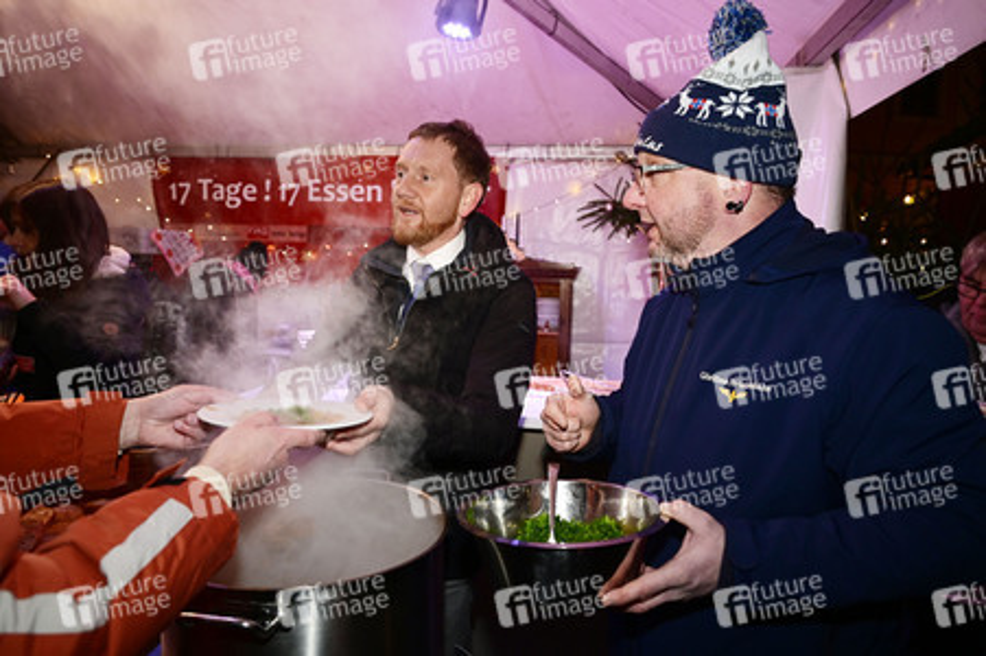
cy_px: 328
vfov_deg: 53.1
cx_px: 493
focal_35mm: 24
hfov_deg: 73.8
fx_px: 657
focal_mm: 24
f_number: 4.5
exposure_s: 1/60
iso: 720
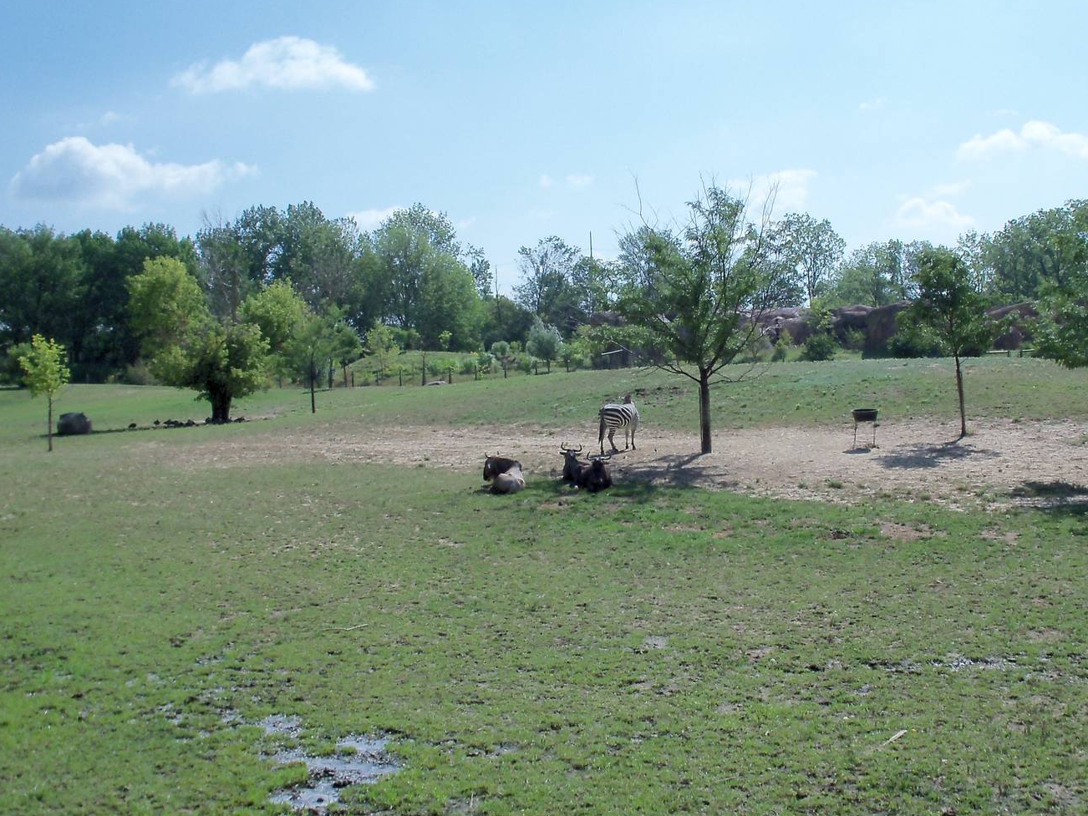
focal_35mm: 43
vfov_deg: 33.6
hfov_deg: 43.7
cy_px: 397
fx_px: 1352
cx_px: 644
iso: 160
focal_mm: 6.3
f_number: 5.5
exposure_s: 1/640
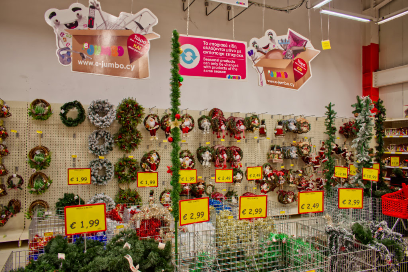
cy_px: 136
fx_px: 306
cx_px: 204
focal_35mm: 27
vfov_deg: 47.9
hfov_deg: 67.4
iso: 400
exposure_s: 1/100
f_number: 5
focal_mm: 18
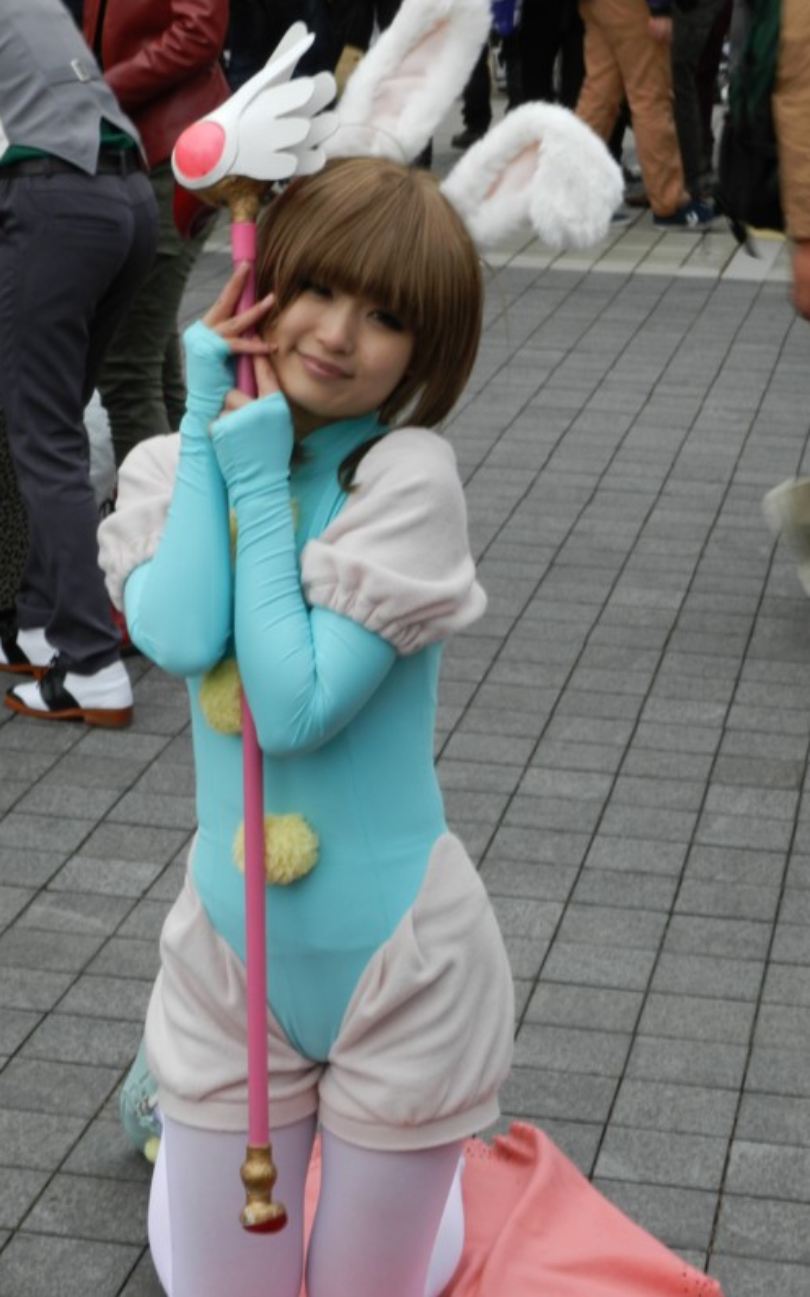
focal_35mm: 81
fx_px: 2863
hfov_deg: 16.1
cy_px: 647
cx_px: 363
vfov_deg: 25.5
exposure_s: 1/30
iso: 160
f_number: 4.8
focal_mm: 13.5
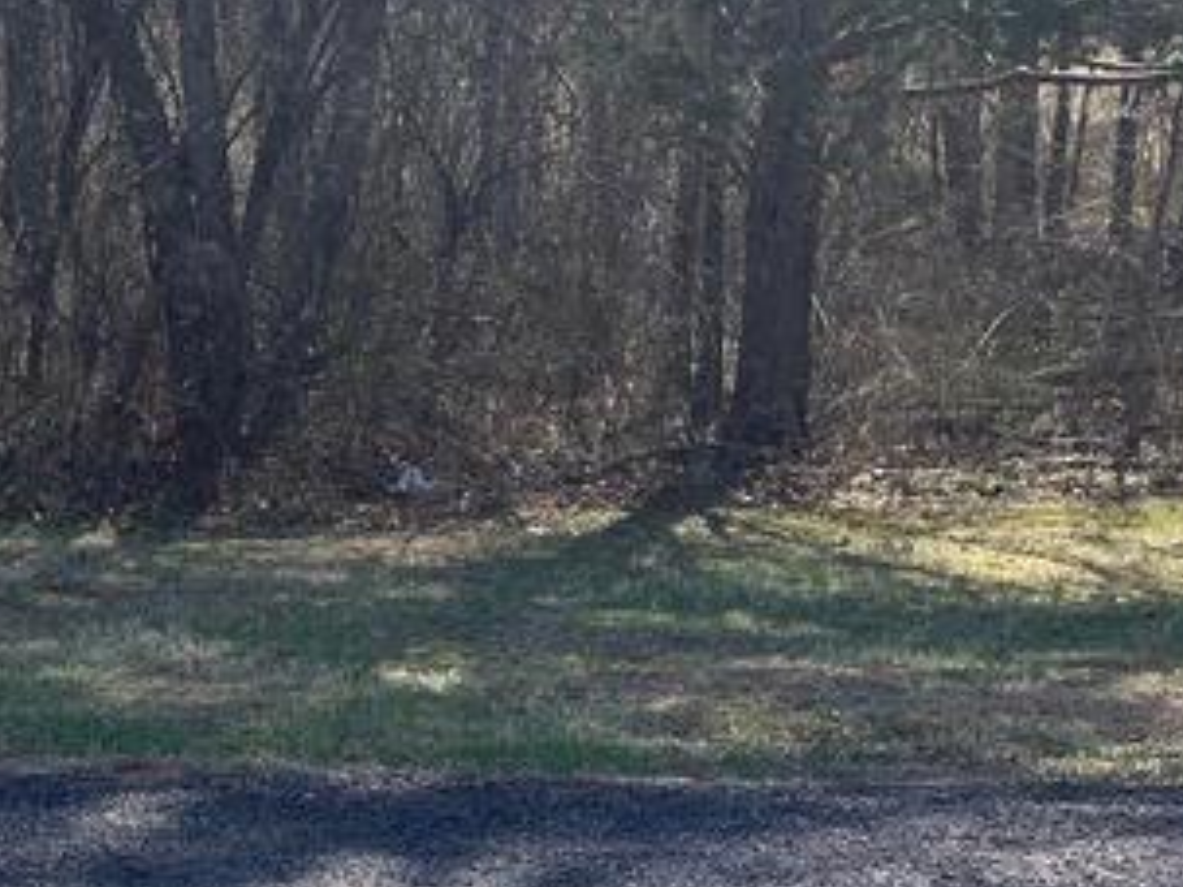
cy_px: 789
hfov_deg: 20.0
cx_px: -441
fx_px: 3006
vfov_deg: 16.6
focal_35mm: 88
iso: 25
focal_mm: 4.25
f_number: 1.8
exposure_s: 1/1021
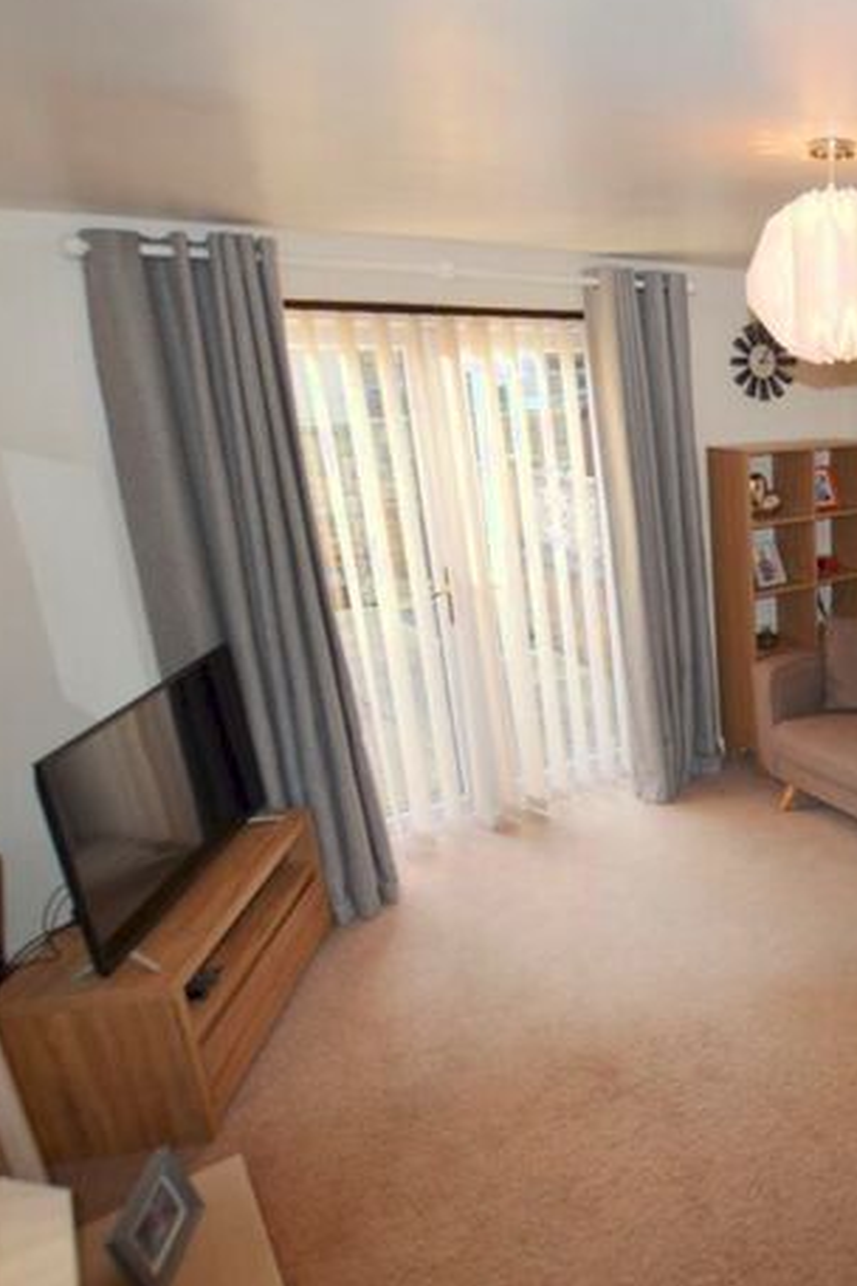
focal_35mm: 23
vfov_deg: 76.1
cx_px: 877
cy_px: 637
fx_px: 821
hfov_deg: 45.5
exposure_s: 1/60
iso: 400
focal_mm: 10
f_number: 3.5
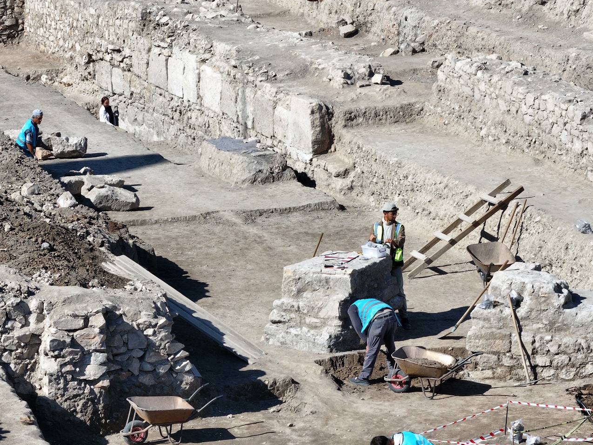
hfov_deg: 11.8
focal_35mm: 167
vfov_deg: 8.9
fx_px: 2861
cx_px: 298
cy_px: 222
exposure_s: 1/640
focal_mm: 30.71
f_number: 3.4
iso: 100
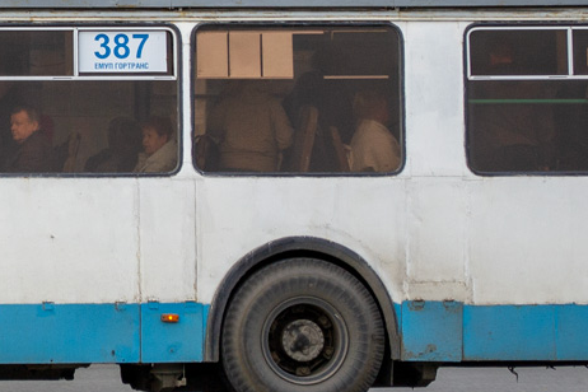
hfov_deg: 7.6
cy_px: 29
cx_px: -76
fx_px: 4371
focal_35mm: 268
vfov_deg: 5.1
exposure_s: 1/250
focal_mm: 55
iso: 100
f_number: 5.6
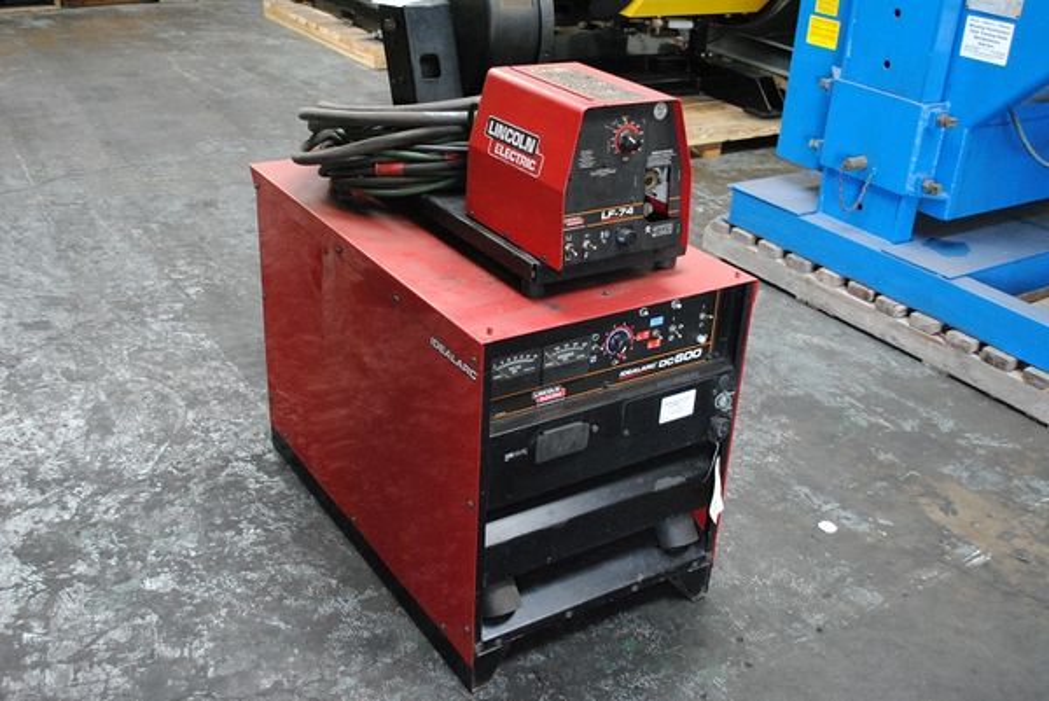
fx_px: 1050
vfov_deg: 36.9
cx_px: 524
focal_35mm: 36
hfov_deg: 53.1
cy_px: 350
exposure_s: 1/30
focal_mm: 24
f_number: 4
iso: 1250
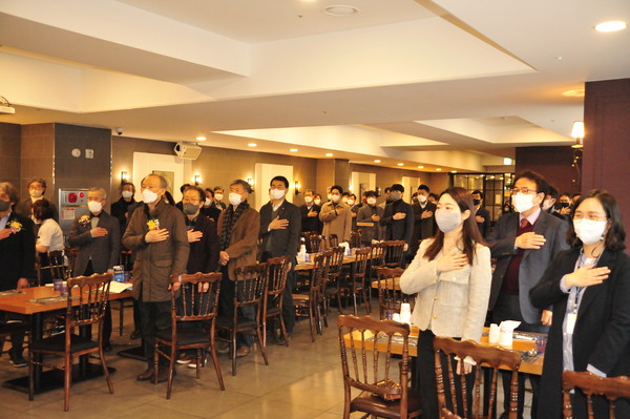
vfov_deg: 35.0
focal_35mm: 38
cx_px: 315
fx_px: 664
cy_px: 210
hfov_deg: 50.7
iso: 6400
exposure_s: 1/160
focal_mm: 38
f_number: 4
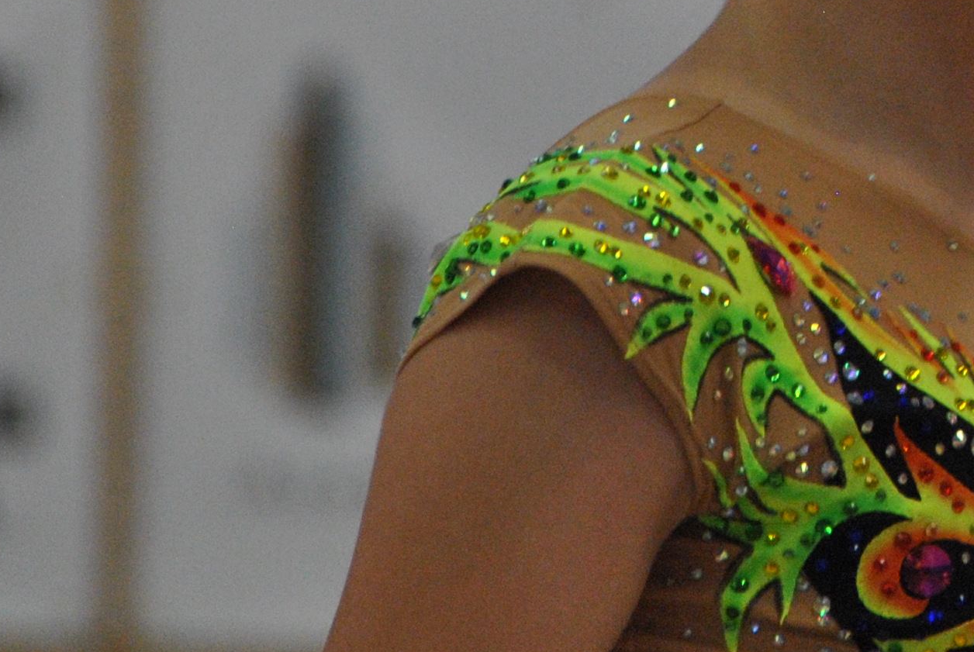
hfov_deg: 2.2
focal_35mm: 925
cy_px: -110
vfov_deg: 1.5
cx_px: 1185
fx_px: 25058
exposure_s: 1/200
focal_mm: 200
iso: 800
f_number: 6.3
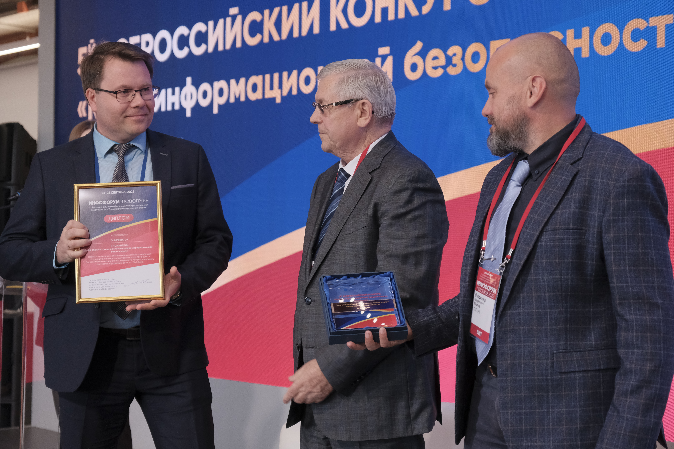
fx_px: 1161
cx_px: 337
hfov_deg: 32.4
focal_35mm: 62
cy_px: 224
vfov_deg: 21.9
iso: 2000
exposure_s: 1/250
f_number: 3.6
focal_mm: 41.4
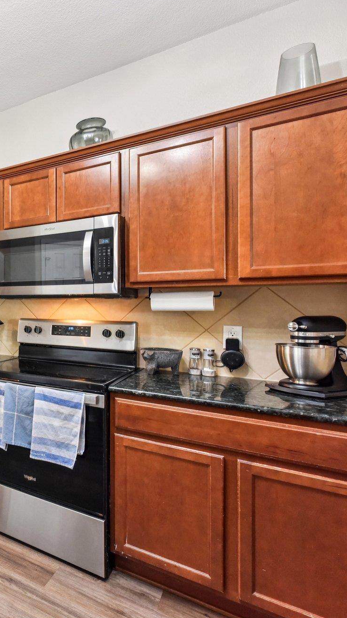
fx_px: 376
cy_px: 301
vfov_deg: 78.7
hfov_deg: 38.0
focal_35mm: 23
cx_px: -62
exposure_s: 1/15
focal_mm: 14
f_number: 8
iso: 1100
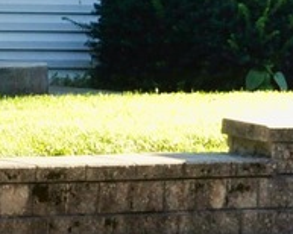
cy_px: -255
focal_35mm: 545
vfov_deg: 2.8
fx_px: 4721
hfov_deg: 3.5
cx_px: -79
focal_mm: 46
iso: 200
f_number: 8
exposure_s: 1/200
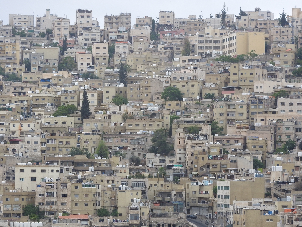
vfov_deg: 7.4
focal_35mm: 200
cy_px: 114
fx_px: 1745
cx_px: 151
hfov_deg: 9.9
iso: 100
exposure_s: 1/200
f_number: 5.3
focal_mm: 35.8
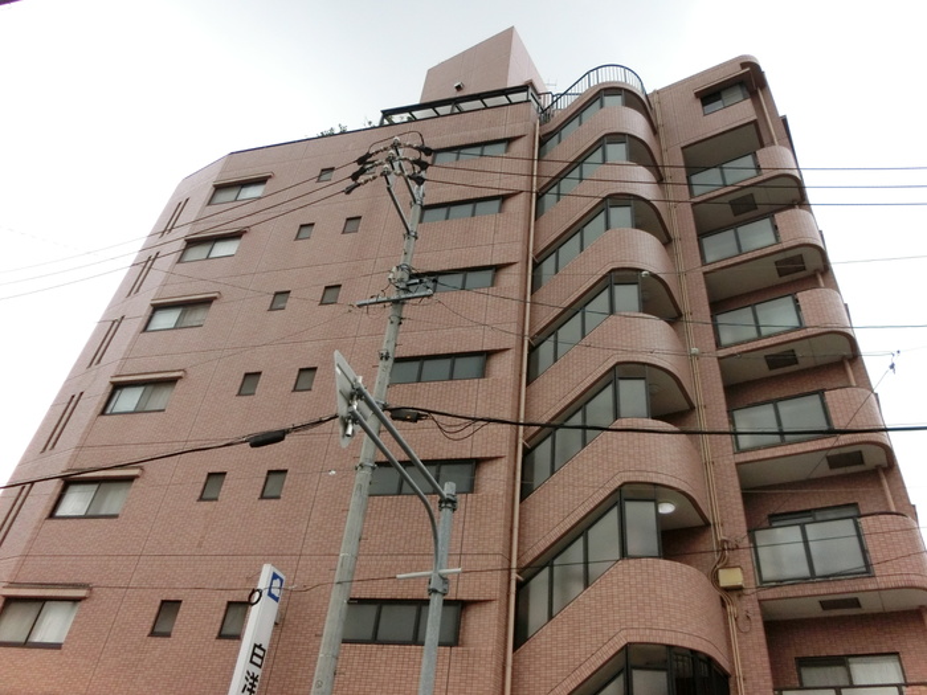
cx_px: 464
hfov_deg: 69.4
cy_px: 348
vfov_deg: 54.9
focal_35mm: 25
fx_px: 669
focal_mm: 4.5
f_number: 3.5
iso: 250
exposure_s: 1/1000
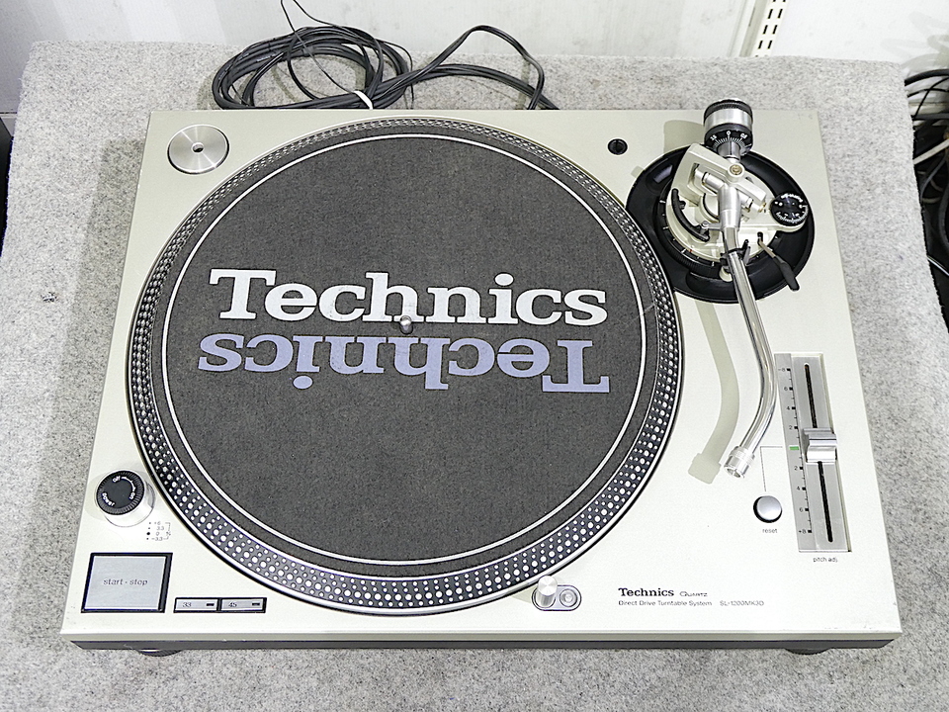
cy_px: 356
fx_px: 1097
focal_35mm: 40
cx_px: 474
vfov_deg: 36.0
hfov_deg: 46.8
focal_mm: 7.2
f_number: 3.8
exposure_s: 1/5
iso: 200
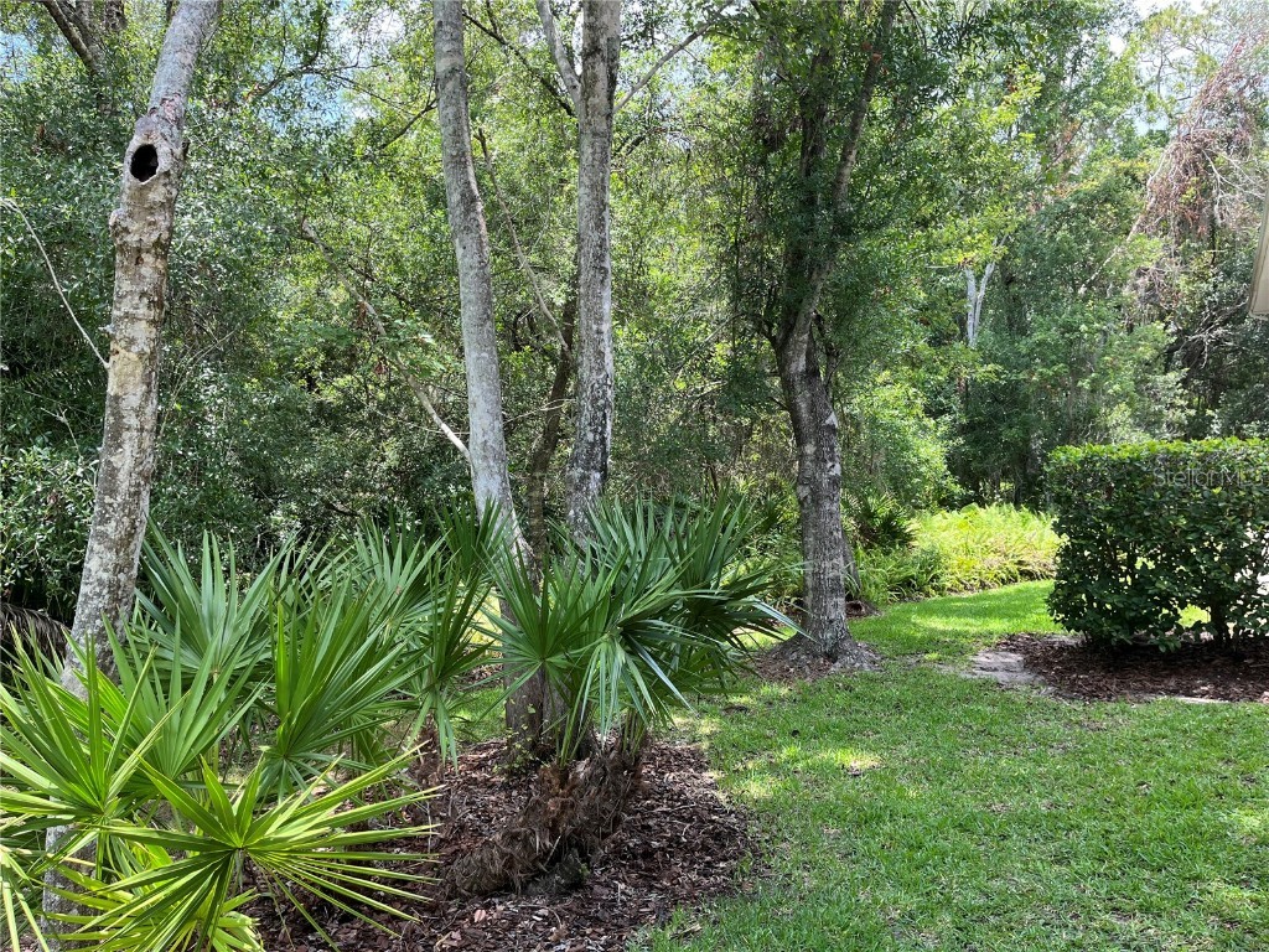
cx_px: 634
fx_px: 953
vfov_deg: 53.1
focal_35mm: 26
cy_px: 476
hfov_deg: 67.3
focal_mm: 5.1
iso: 50
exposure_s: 1/484
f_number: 1.6
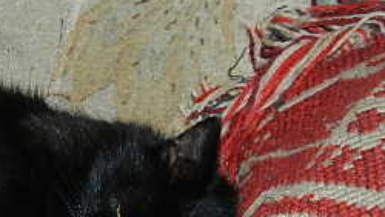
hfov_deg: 15.6
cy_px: 266
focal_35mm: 131
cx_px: -105
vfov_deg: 9.2
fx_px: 1338
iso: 200
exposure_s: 1/50
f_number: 3.6
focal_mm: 8.4
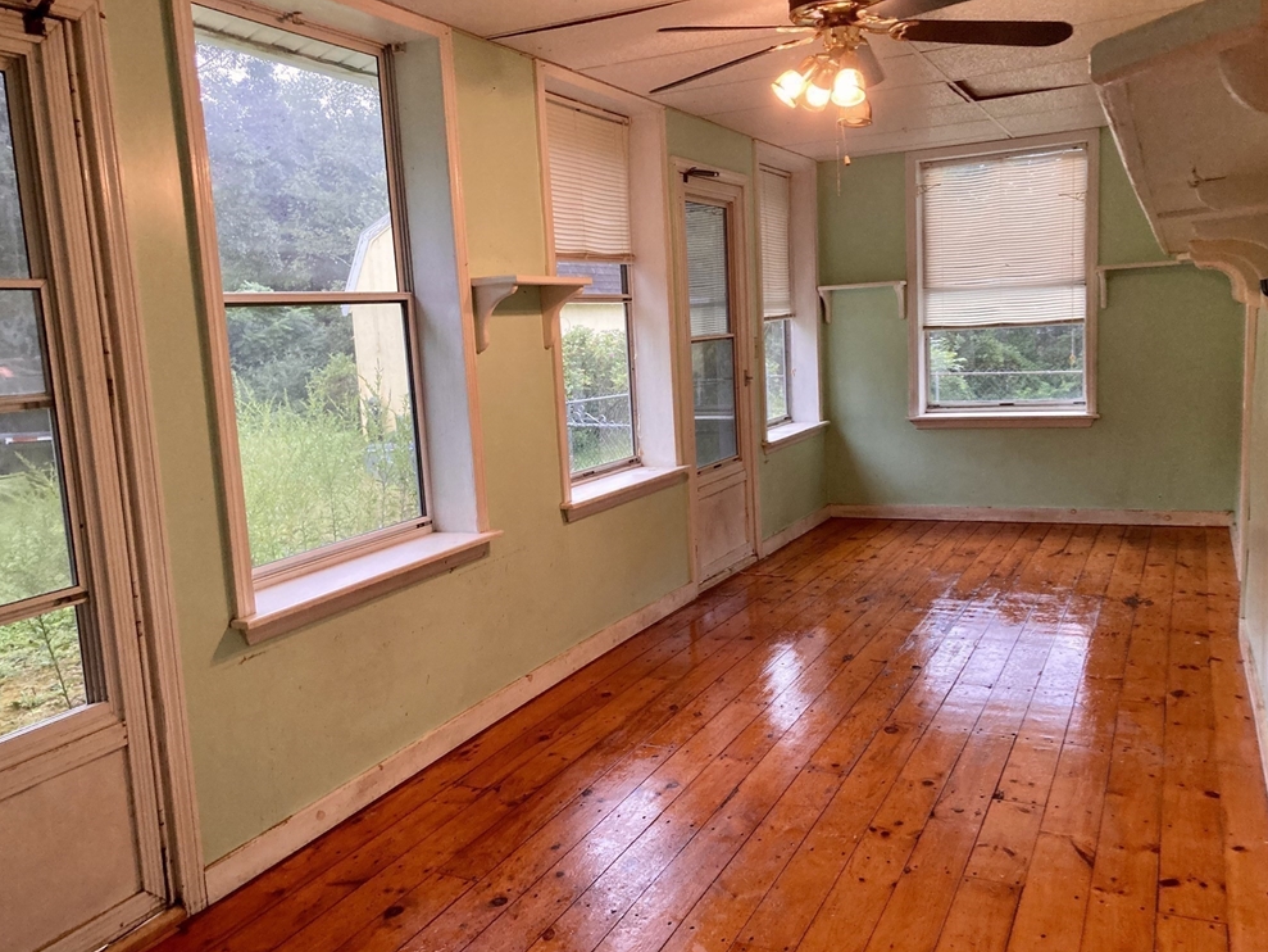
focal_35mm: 29
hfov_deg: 61.7
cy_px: 485
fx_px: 1062
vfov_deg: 48.2
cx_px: 641
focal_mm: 3.99
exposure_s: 1/60
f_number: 1.8
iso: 250
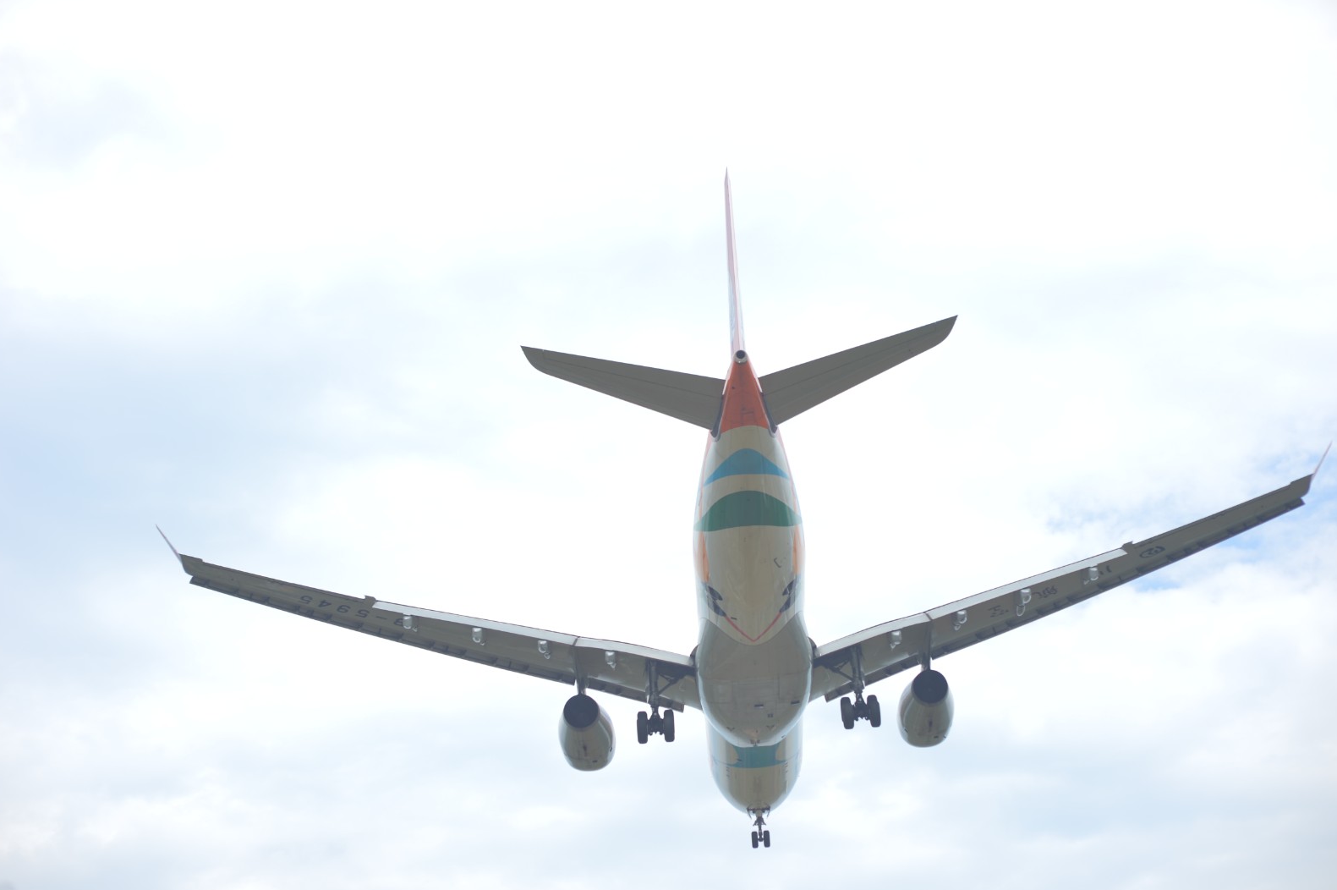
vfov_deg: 15.9
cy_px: 446
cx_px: 666
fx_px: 3192
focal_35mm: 86
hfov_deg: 23.7
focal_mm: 85
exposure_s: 1/640
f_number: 4
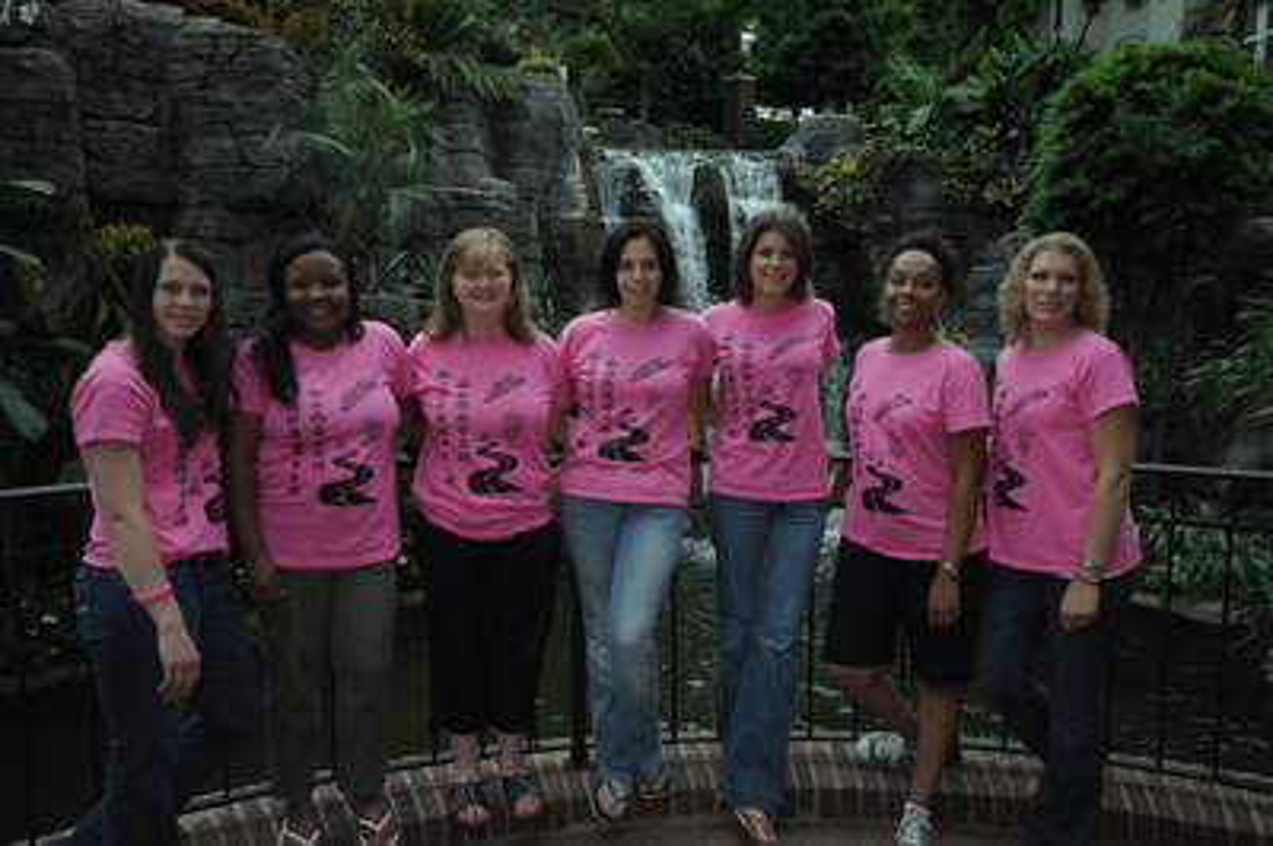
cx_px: 636
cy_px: 423
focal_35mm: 30
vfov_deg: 43.5
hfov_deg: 62.0
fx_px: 1060
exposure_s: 1/200
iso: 400
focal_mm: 20
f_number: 8
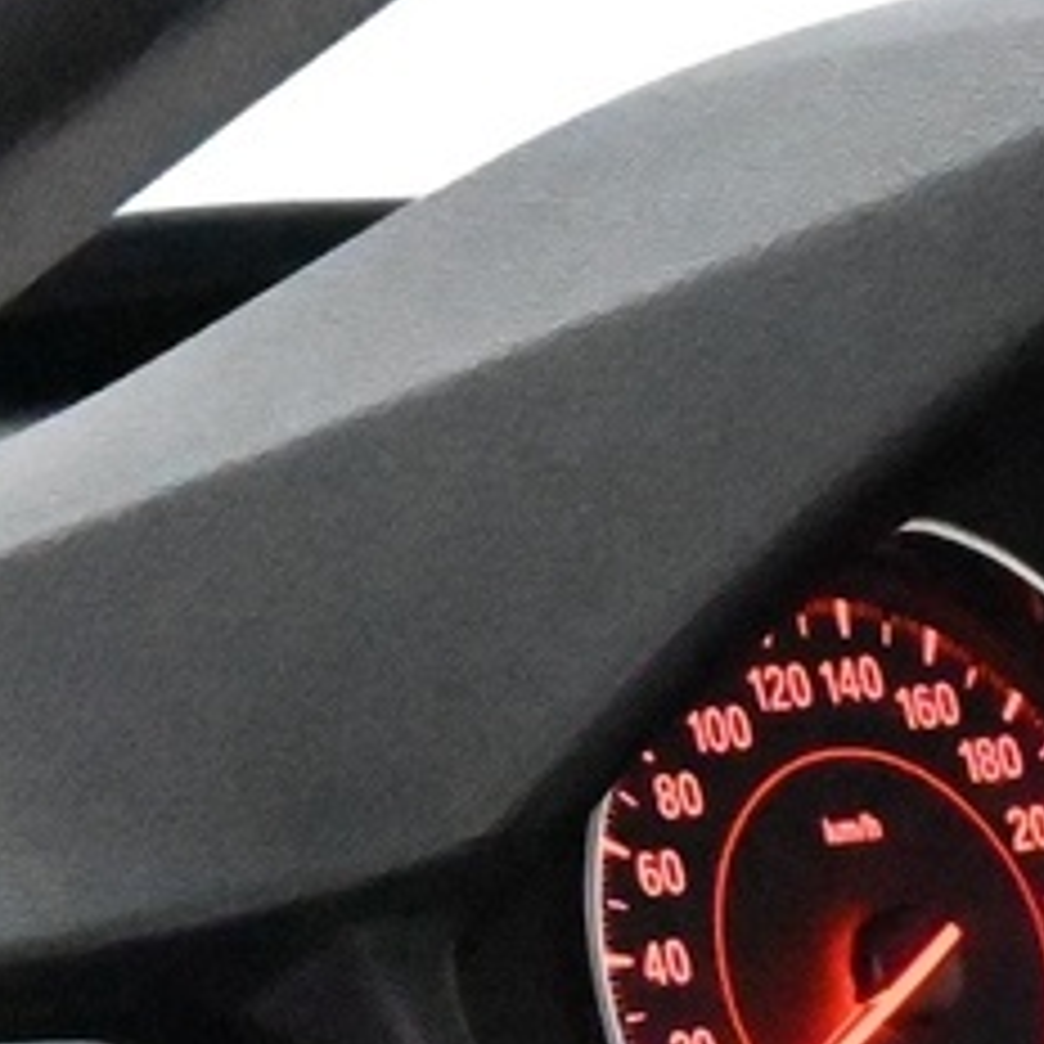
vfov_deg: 3.9
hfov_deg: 3.8
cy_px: 1282
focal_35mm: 445
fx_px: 15184
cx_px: 3550
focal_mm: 50
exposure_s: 1/80
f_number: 6.3
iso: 18000
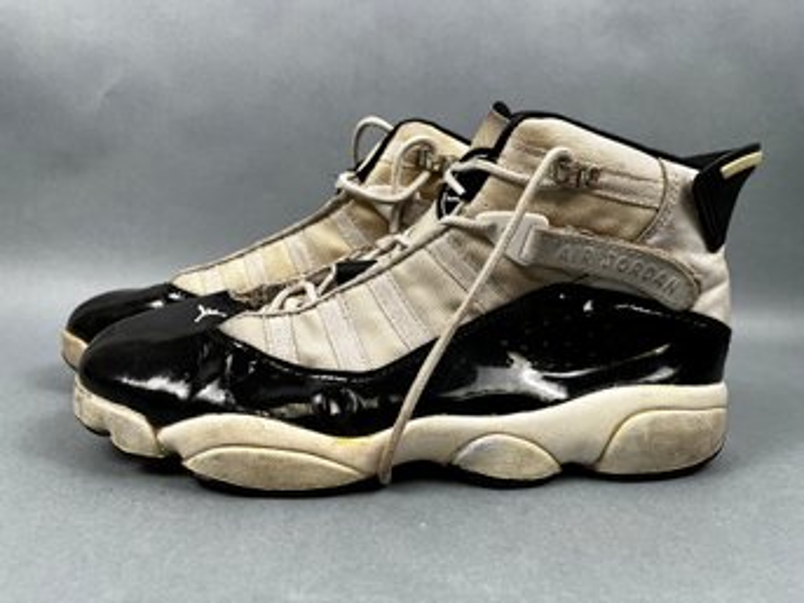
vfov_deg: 53.0
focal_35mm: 26
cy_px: 302
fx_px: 604
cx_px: 402
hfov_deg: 67.3
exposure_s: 1/120
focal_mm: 5.1
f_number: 1.6
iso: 64
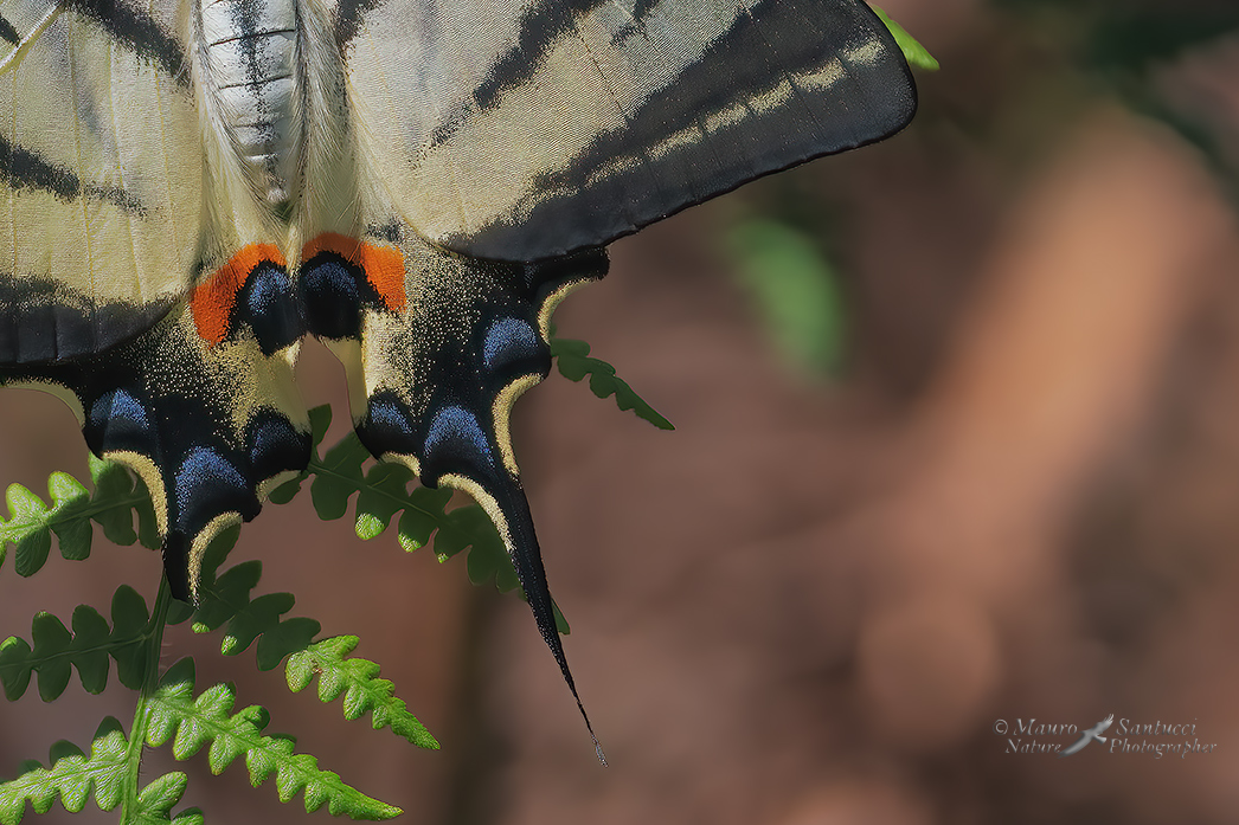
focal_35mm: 1401
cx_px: 291
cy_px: 147
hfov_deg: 1.5
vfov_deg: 1.0
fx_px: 48207
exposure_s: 1/4000
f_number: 9
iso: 2500
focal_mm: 543
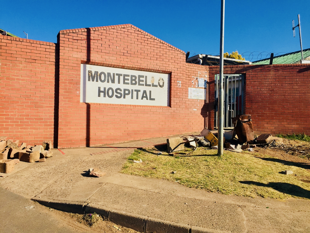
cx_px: 155
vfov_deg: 48.2
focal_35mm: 29
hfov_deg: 61.7
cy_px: 116
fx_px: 260
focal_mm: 4.15
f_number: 2.2
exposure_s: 1/2083
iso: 32
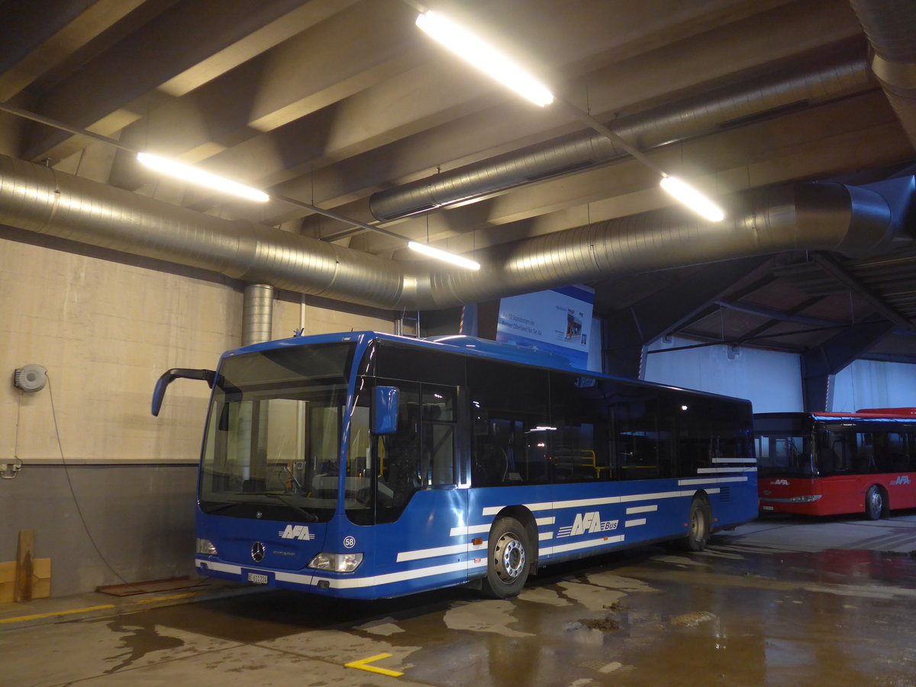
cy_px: 344
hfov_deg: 61.7
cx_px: 458
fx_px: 767
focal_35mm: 29
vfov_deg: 48.2
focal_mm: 6
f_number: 2
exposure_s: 1/30
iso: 400
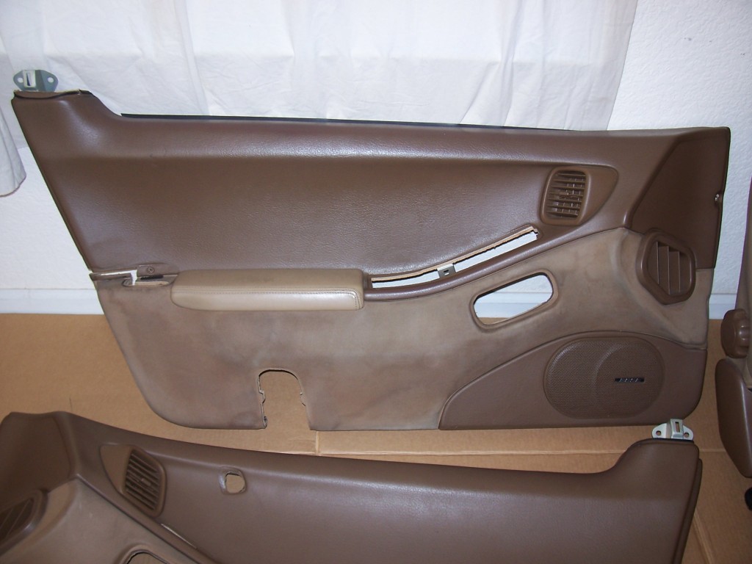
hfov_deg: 54.0
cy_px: 282
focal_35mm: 34
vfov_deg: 41.8
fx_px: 739
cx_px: 376
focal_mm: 5.6
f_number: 2.7
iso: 80
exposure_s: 1/60
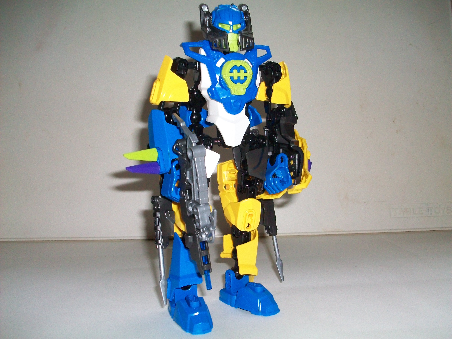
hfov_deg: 54.0
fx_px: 444
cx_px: 226
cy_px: 170
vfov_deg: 41.8
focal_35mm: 34
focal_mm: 5.7
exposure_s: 1/125
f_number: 2.8
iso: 200
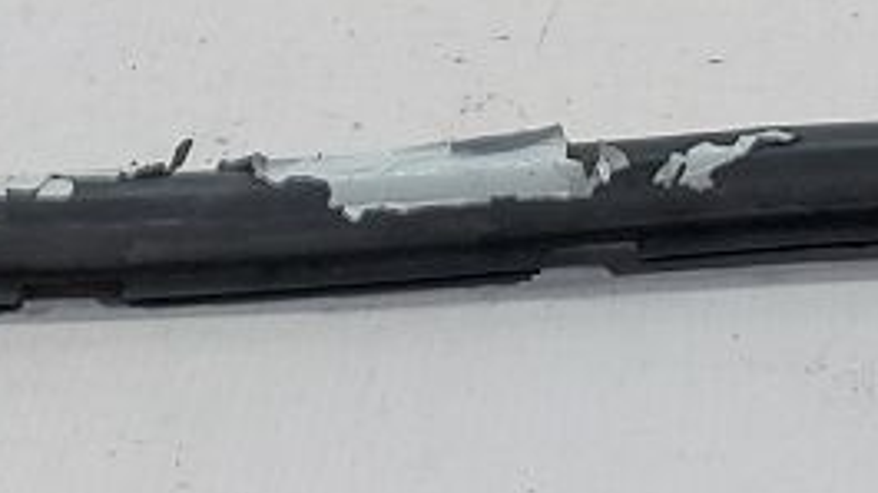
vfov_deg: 7.4
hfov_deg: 15.4
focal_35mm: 137
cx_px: 876
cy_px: -1175
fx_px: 3189
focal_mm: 5.23
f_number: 1.8
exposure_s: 1/50
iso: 64
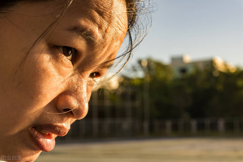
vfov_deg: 20.2
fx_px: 456
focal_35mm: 68
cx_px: 122
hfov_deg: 29.9
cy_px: 81
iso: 100
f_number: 7.1
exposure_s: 1/160
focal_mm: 45
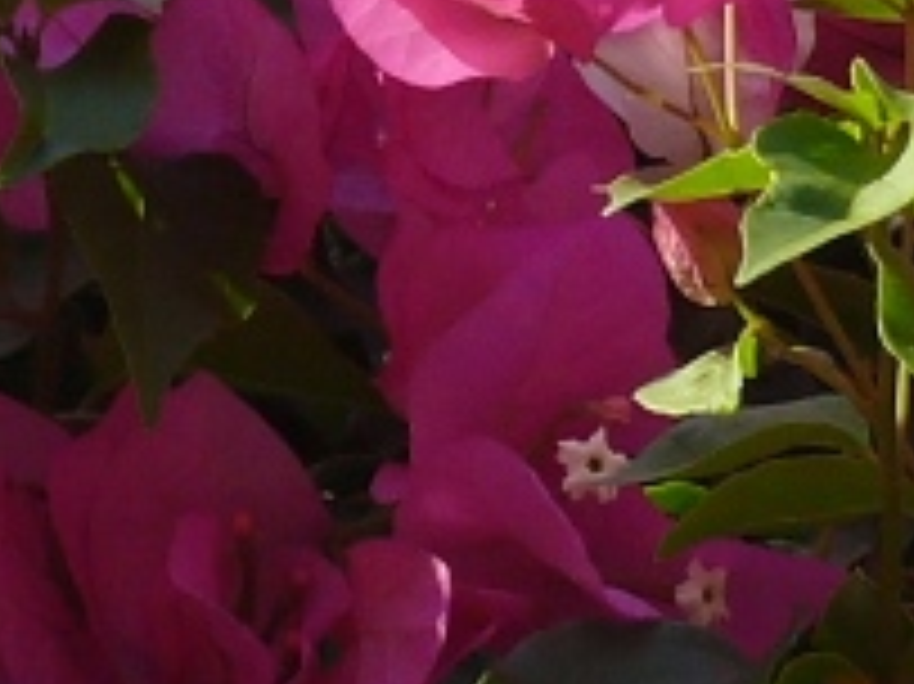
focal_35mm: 449
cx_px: 552
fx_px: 11848
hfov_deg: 4.4
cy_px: 158
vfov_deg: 3.3
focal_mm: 12.3
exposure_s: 1/200
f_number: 4
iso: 100
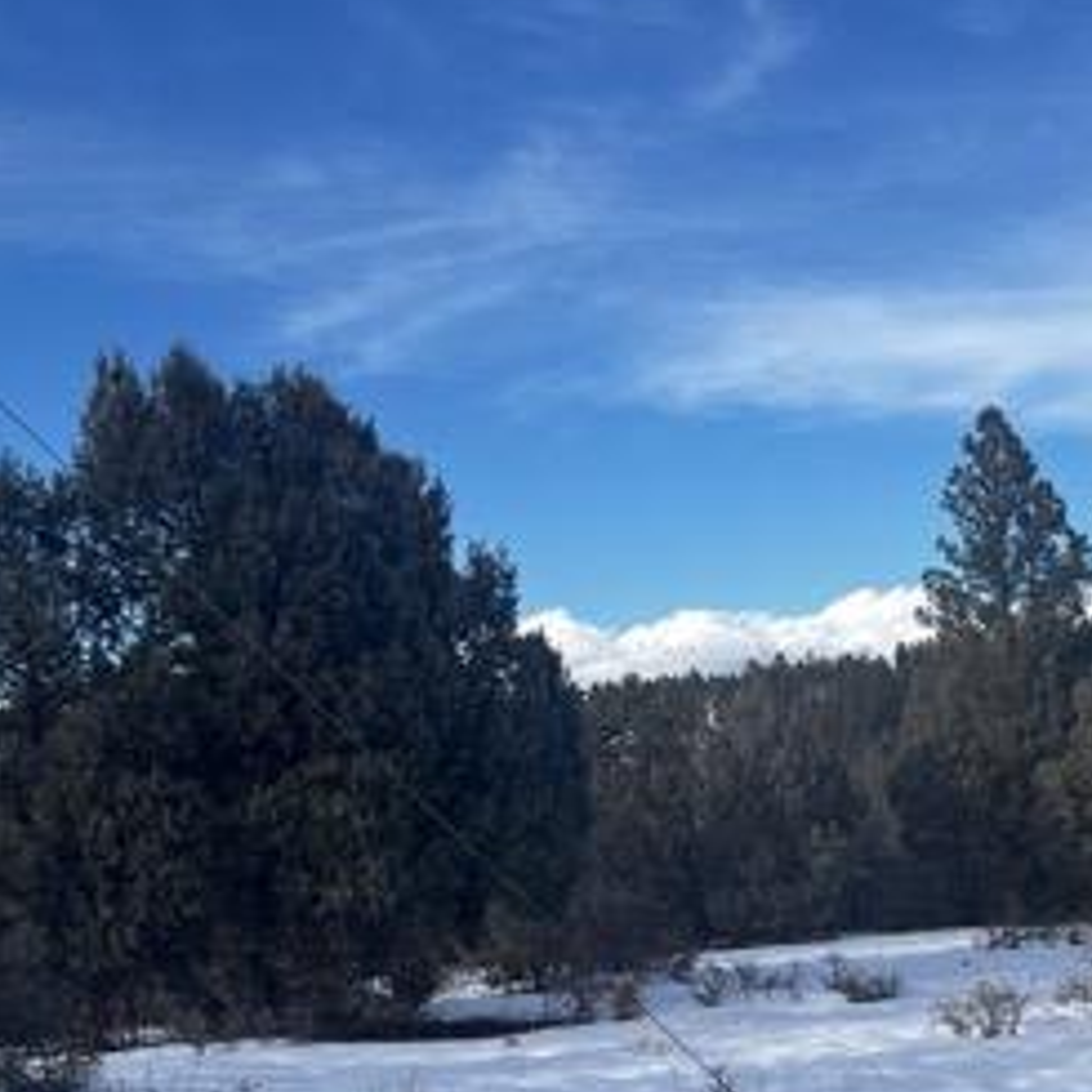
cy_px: 856
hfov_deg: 28.2
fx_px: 2141
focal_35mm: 60
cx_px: 811
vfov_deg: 28.1
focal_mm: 5.1
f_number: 1.6
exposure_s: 1/2410
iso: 50
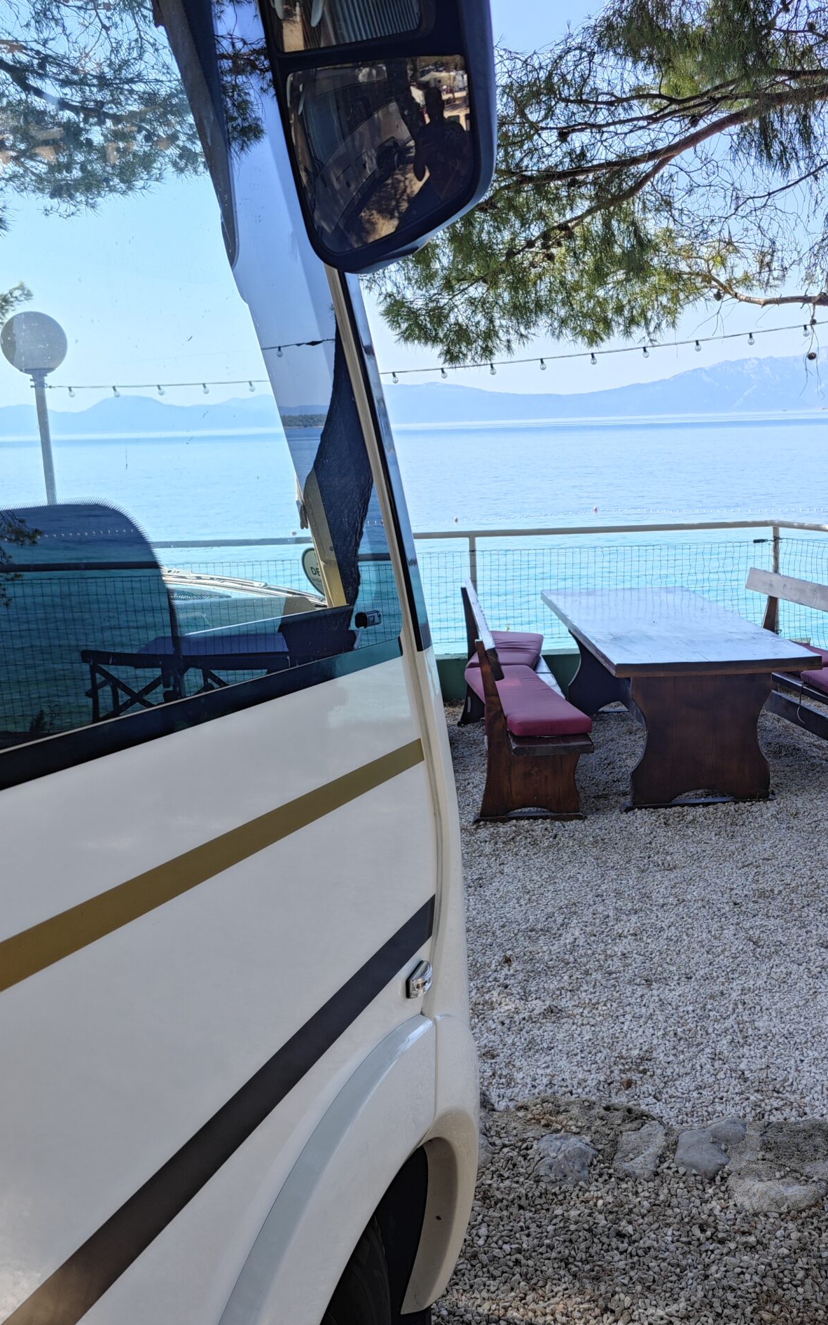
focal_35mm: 33
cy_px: 617
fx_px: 1191
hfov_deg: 38.1
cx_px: 512
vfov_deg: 58.1
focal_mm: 5.43
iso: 50
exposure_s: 1/265
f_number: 1.8
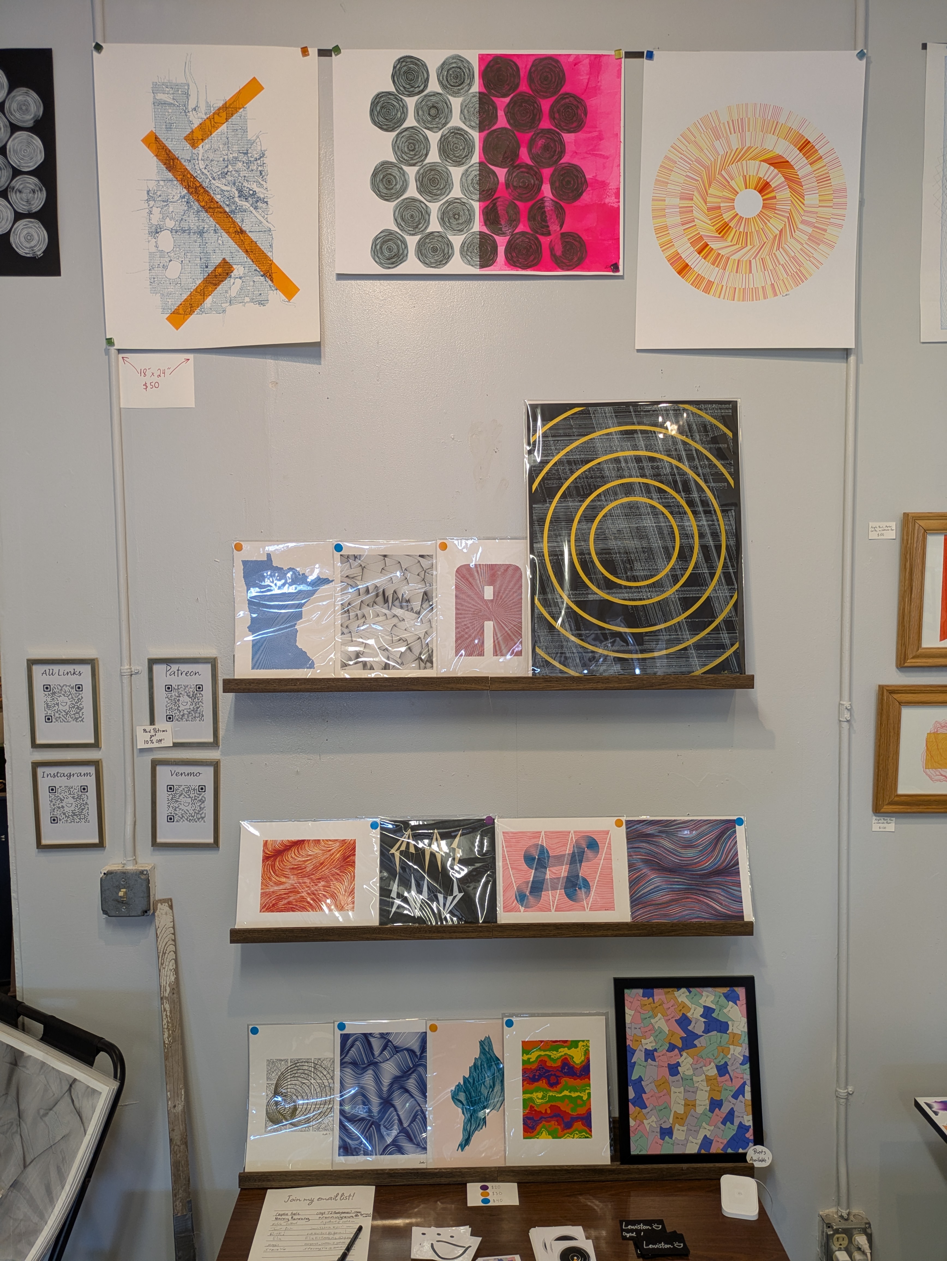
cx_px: 474
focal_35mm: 25
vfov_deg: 69.4
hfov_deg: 54.9
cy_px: 630
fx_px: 911
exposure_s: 1/40
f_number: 1.89
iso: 139
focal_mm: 5.43
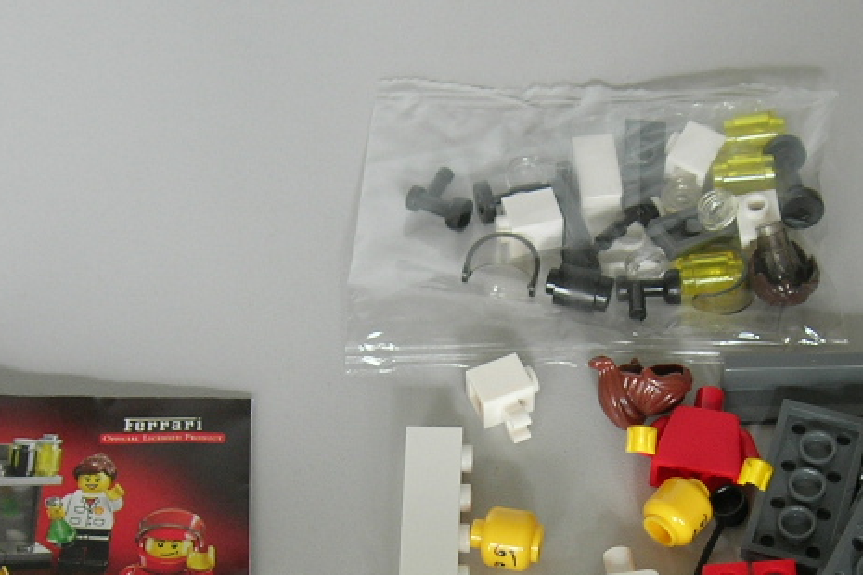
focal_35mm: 94
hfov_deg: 21.6
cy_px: 543
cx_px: 544
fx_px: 2253
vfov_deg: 14.4
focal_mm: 8.5
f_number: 2.9
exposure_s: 1/18.3
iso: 64
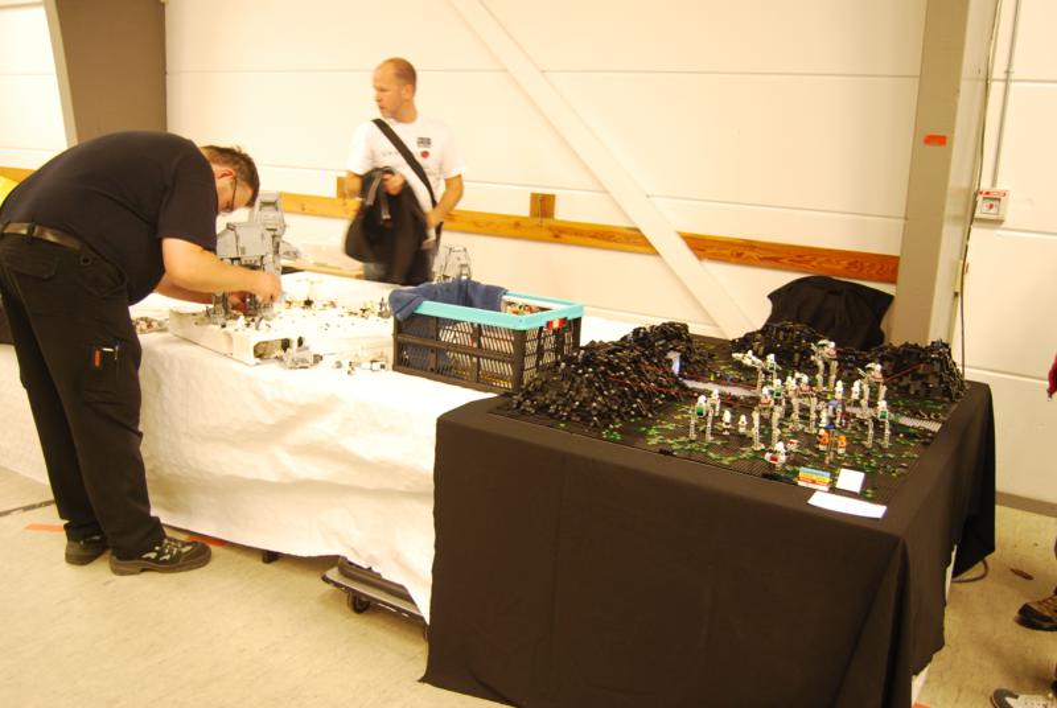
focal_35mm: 30
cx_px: 528
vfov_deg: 43.7
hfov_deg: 61.9
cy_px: 354
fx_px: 882
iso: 400
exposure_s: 1/15
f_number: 3.8
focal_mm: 20
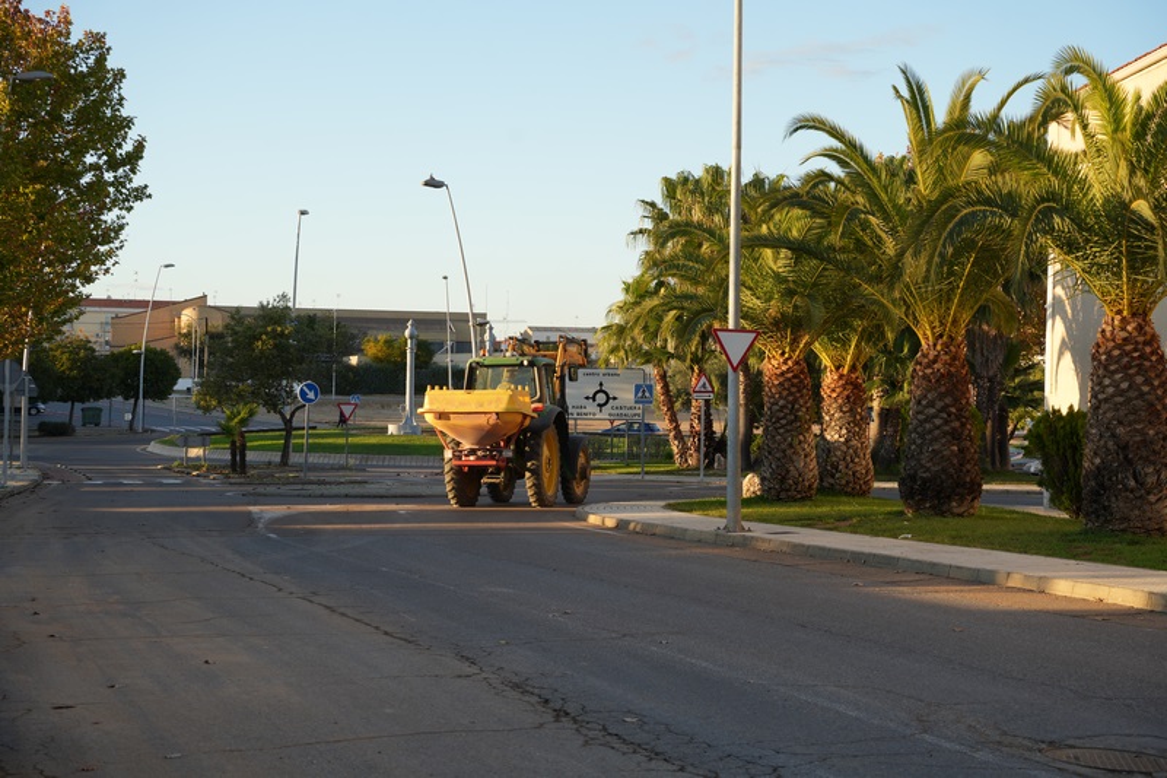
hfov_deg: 34.5
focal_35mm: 58
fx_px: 1880
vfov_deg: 23.4
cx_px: 584
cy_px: 389
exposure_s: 1/125
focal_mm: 58
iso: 100
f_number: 5.6
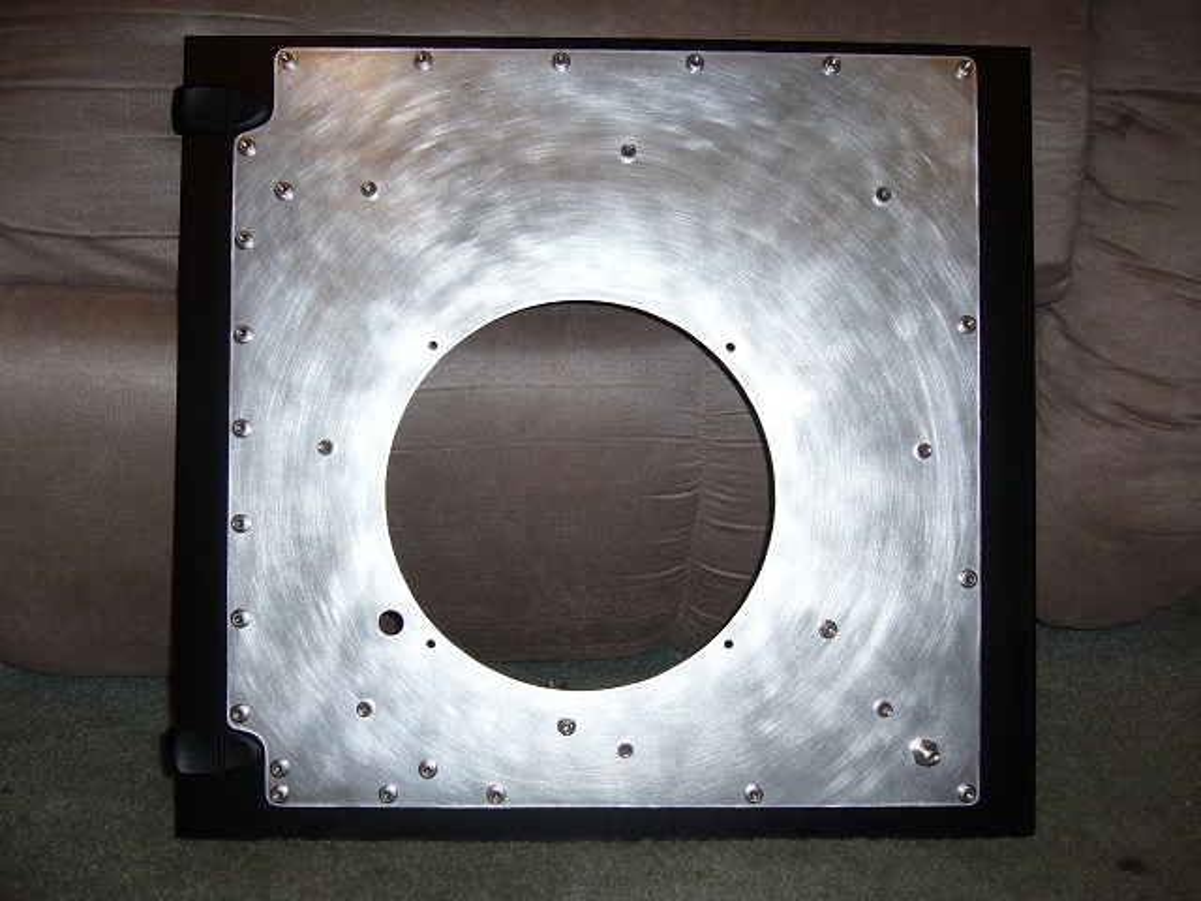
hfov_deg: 52.6
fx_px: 1214
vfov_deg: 40.7
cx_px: 600
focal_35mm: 35
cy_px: 450
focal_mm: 5.8
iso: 100
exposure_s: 1/30
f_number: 2.8
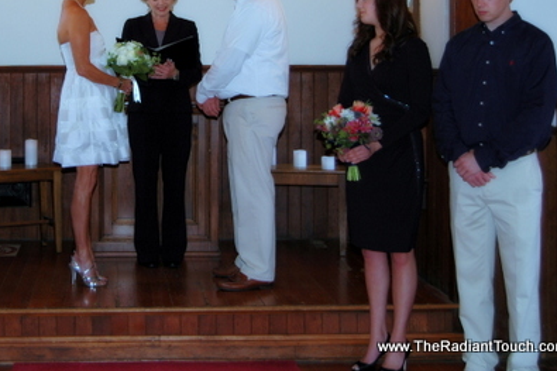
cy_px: 73
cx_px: 140
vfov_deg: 19.8
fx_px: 1052
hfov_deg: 29.2
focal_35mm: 68
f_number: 4.2
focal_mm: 28
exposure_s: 1/60
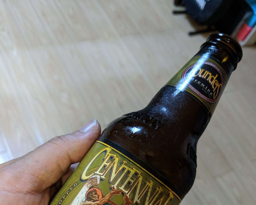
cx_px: 127
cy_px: 165
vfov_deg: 39.5
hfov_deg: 50.3
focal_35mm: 36
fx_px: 273
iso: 366
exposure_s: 1/40.1
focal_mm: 4.44
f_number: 1.8
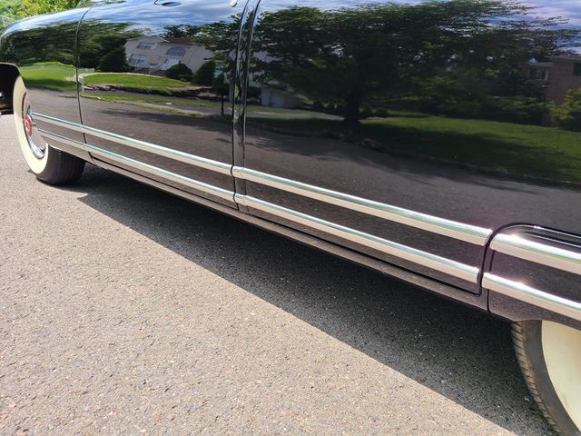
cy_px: 218
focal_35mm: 26
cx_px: 290
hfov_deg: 67.3
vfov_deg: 53.1
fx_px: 436
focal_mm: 5.4
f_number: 1.8
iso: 40
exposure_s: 1/592
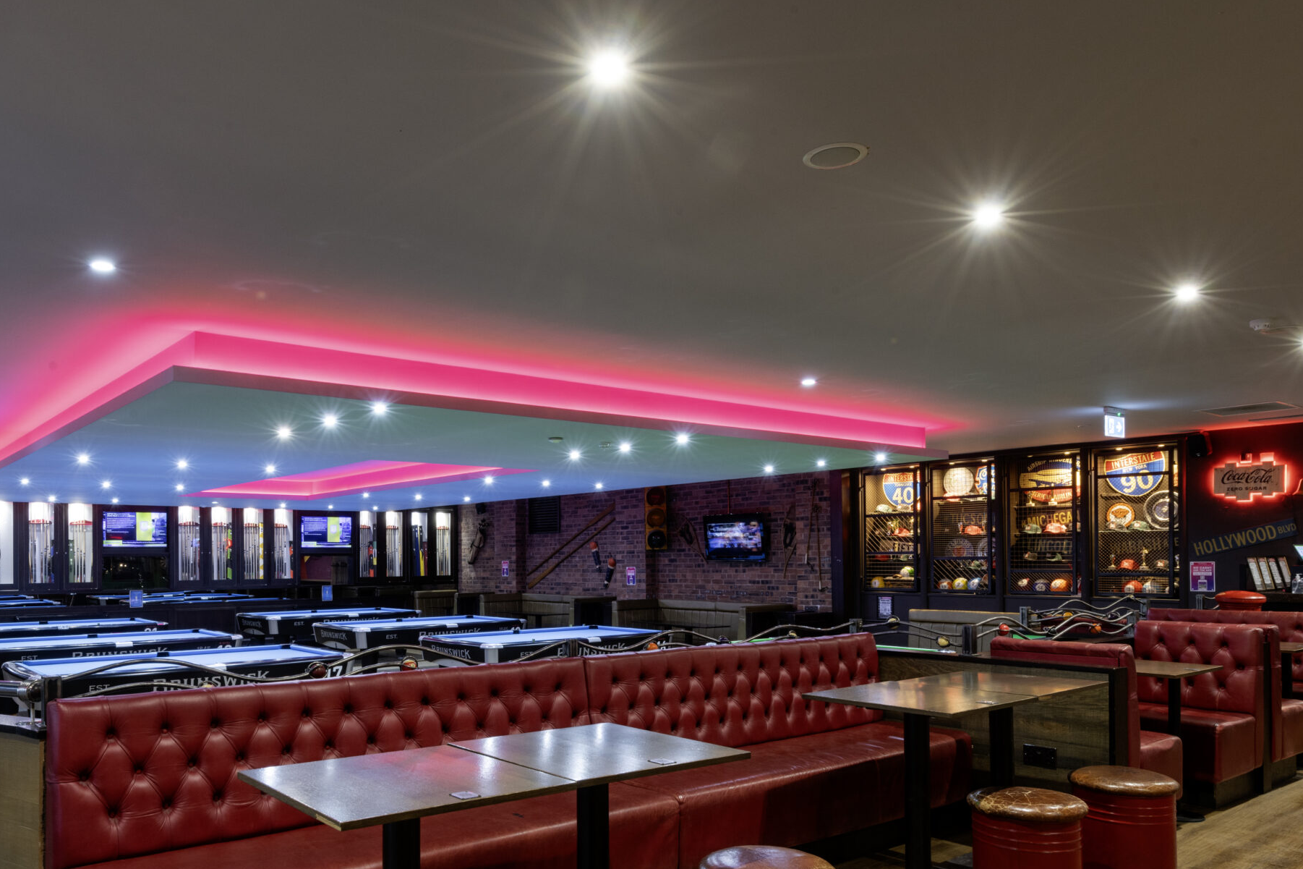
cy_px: 569
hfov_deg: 66.7
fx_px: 977
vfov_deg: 47.3
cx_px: 518
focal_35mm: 27
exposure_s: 3
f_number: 16
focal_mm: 19
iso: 200
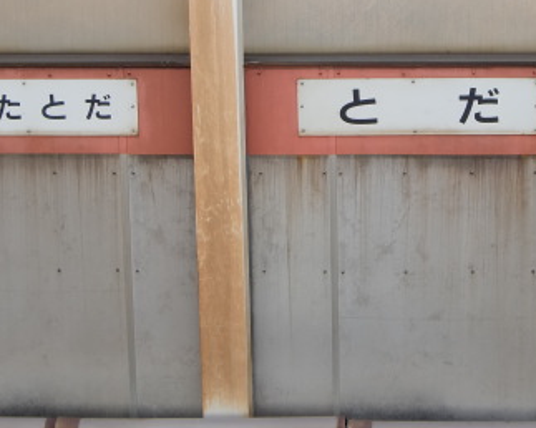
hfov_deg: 21.4
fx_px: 1411
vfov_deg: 17.1
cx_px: 385
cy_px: 100
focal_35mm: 89
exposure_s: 1/200
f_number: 3.3
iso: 64
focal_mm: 8.2
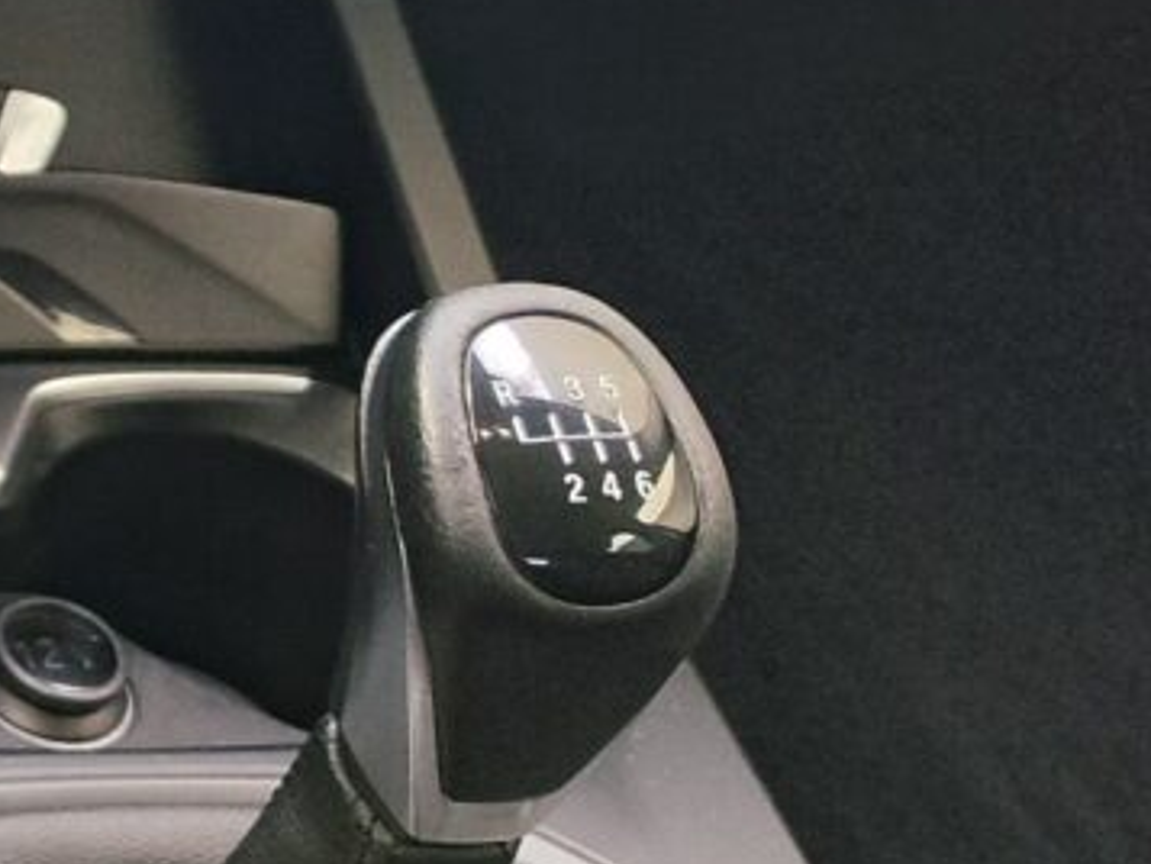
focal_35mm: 116
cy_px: -397
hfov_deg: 12.9
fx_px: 3858
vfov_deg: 12.2
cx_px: -1618
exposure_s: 1/100
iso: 205
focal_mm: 7.01
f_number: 1.69
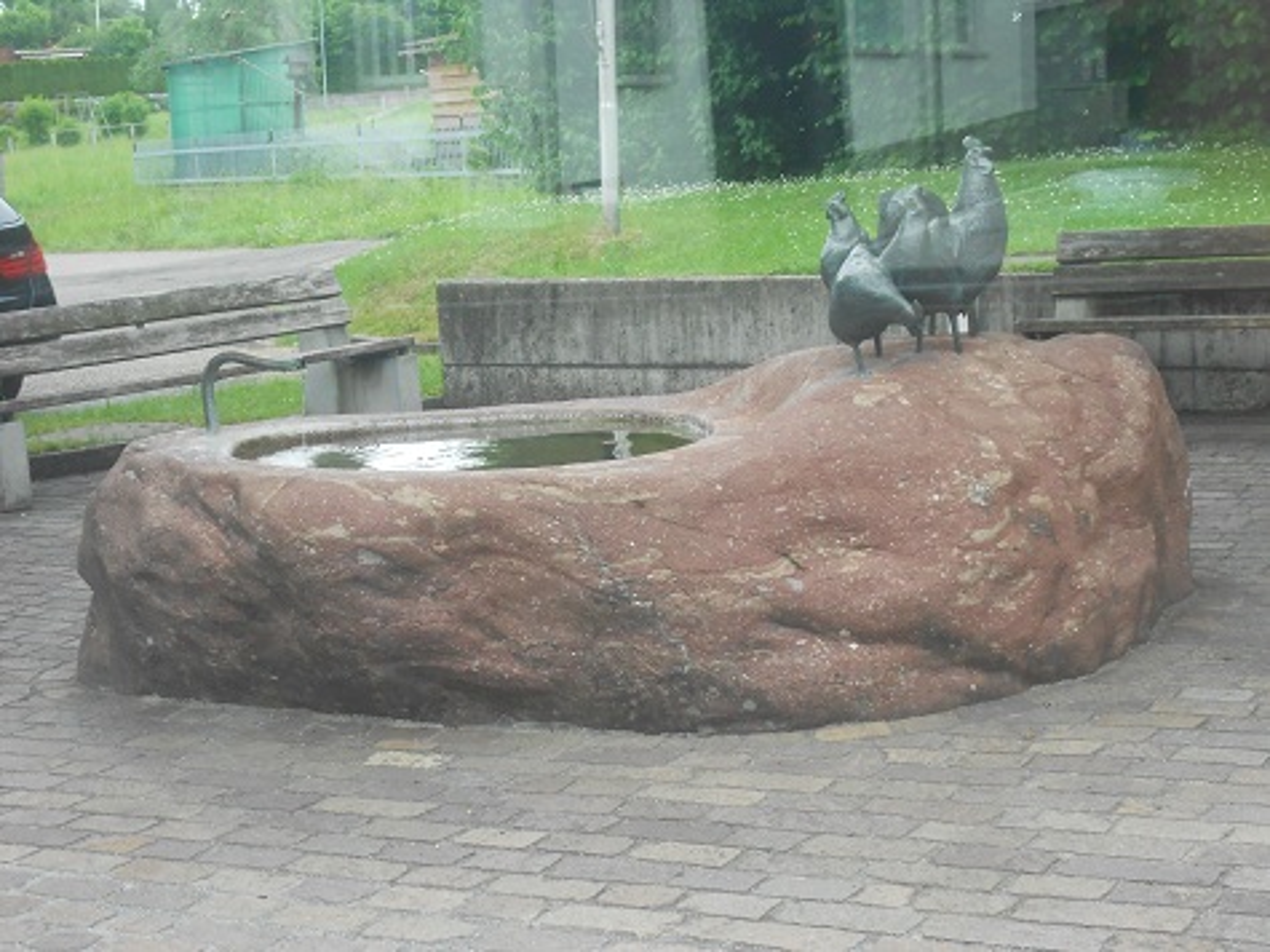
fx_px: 2421
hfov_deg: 29.4
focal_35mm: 66
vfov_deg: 22.2
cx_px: 635
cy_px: 476
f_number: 5.3
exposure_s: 1/80
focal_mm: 11.8
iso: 200
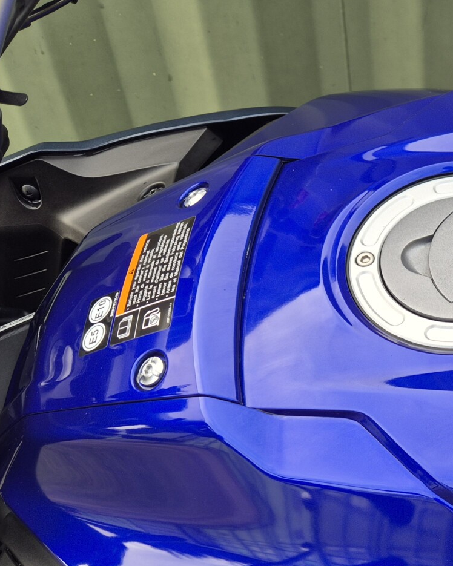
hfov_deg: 29.2
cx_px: 465
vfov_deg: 37.7
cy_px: 432
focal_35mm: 48
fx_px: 804
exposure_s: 1/180
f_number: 1.8
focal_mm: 5.4
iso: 32
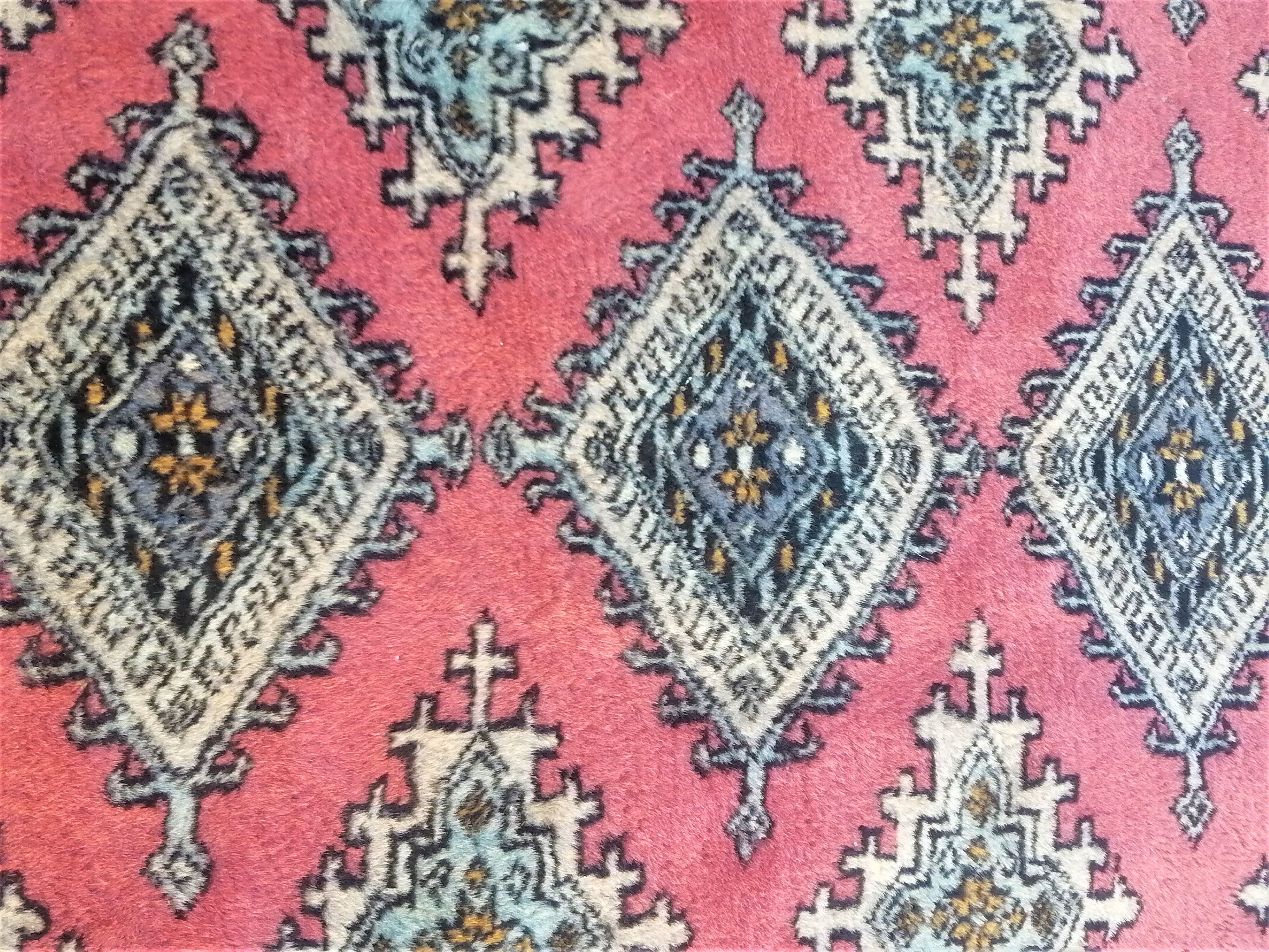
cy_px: 476
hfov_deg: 40.4
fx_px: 1723
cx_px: 634
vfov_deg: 30.9
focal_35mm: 47
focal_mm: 5.4
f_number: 1.8
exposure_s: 1/100
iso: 80
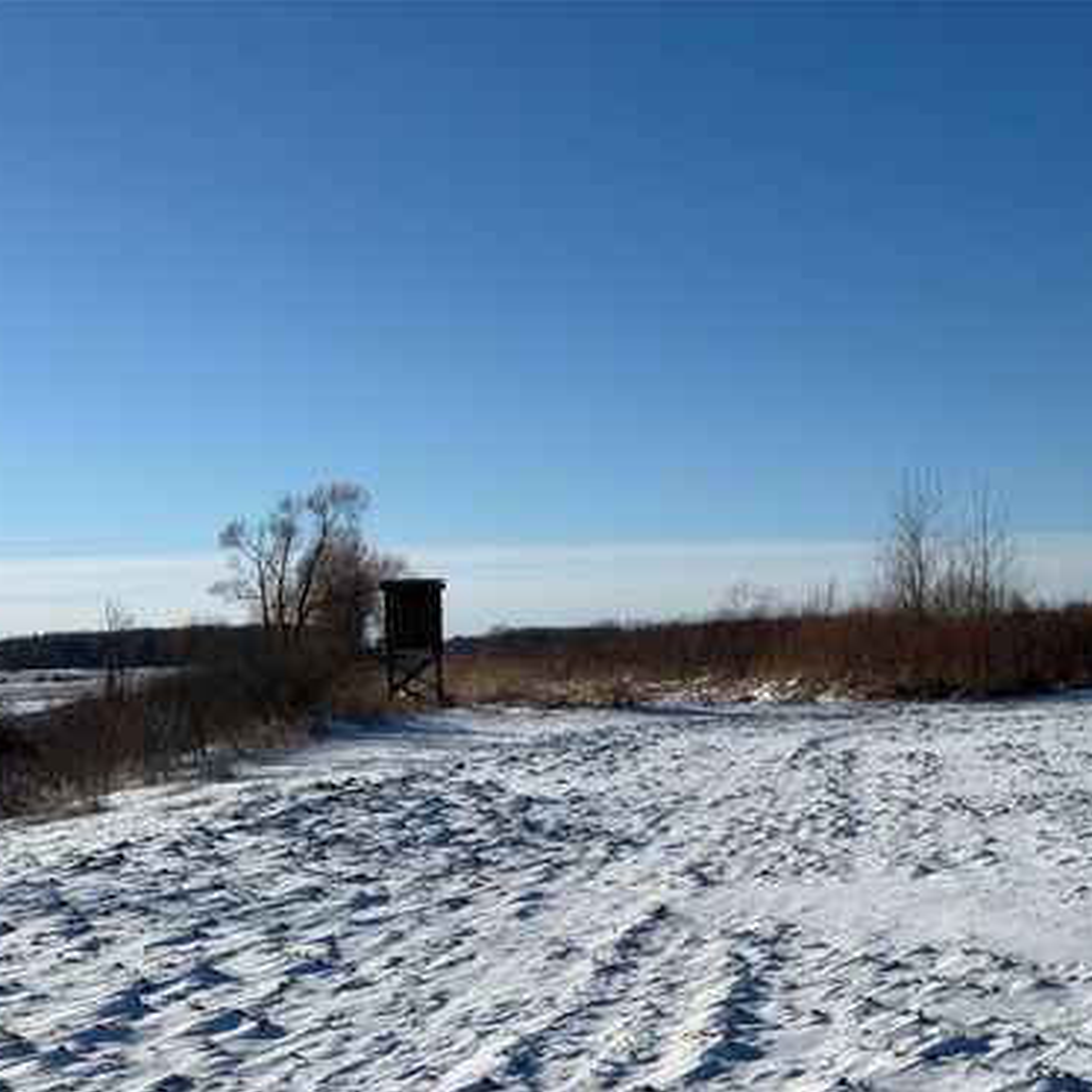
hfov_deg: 30.0
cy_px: 547
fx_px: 2034
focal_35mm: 57
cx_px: 643
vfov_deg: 30.0
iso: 80
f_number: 1.78
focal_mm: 6.76
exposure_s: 1/11364
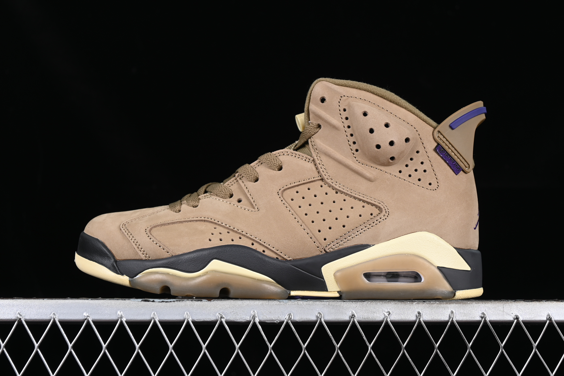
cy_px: 188
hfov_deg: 27.0
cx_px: 282
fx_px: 1175
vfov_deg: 18.2
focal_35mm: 75
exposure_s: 1/60
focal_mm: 50
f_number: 6.3
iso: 160
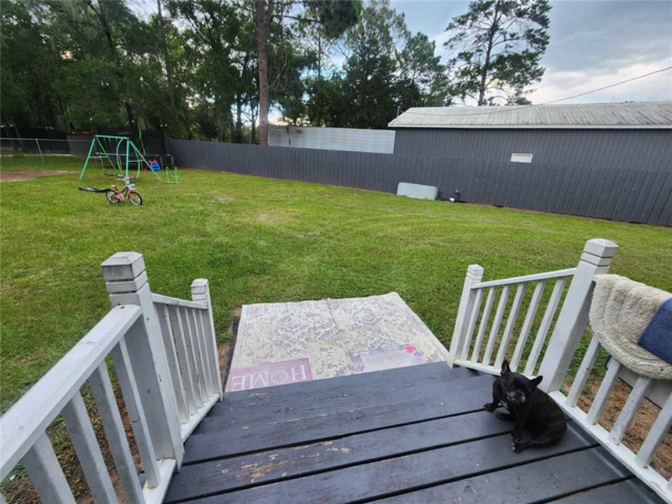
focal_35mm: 13
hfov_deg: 106.2
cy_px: 252
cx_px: 336
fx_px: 252
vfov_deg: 89.9
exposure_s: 1/60
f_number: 2.2
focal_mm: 2.2
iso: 50
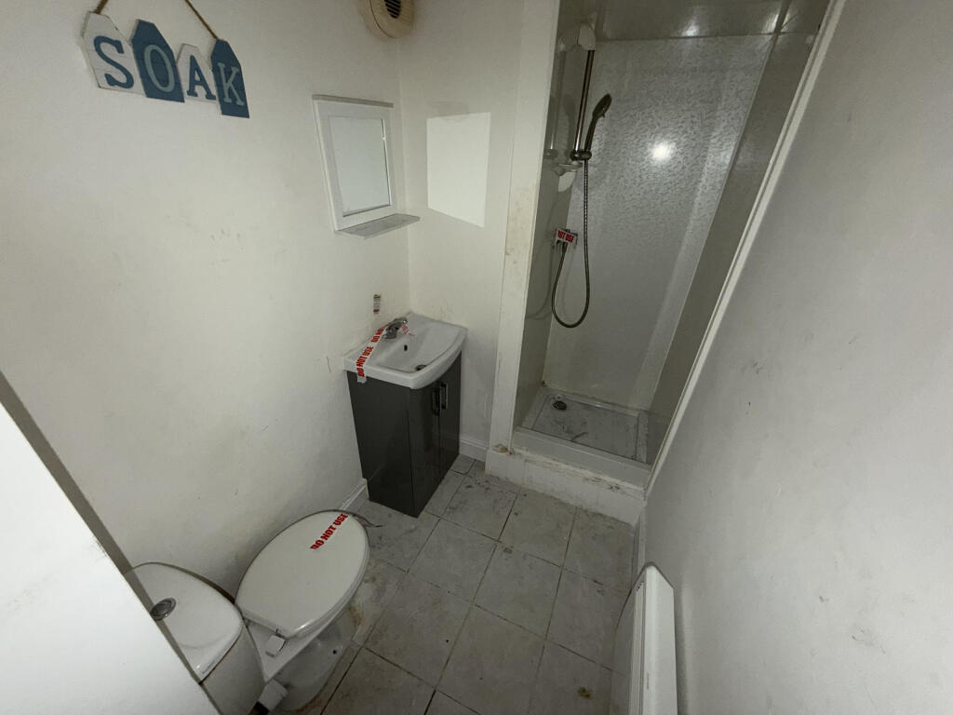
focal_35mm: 14
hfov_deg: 102.1
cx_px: 476
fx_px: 385
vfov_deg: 85.7
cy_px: 358
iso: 100
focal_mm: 2.22
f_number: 2.2
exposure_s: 1/30
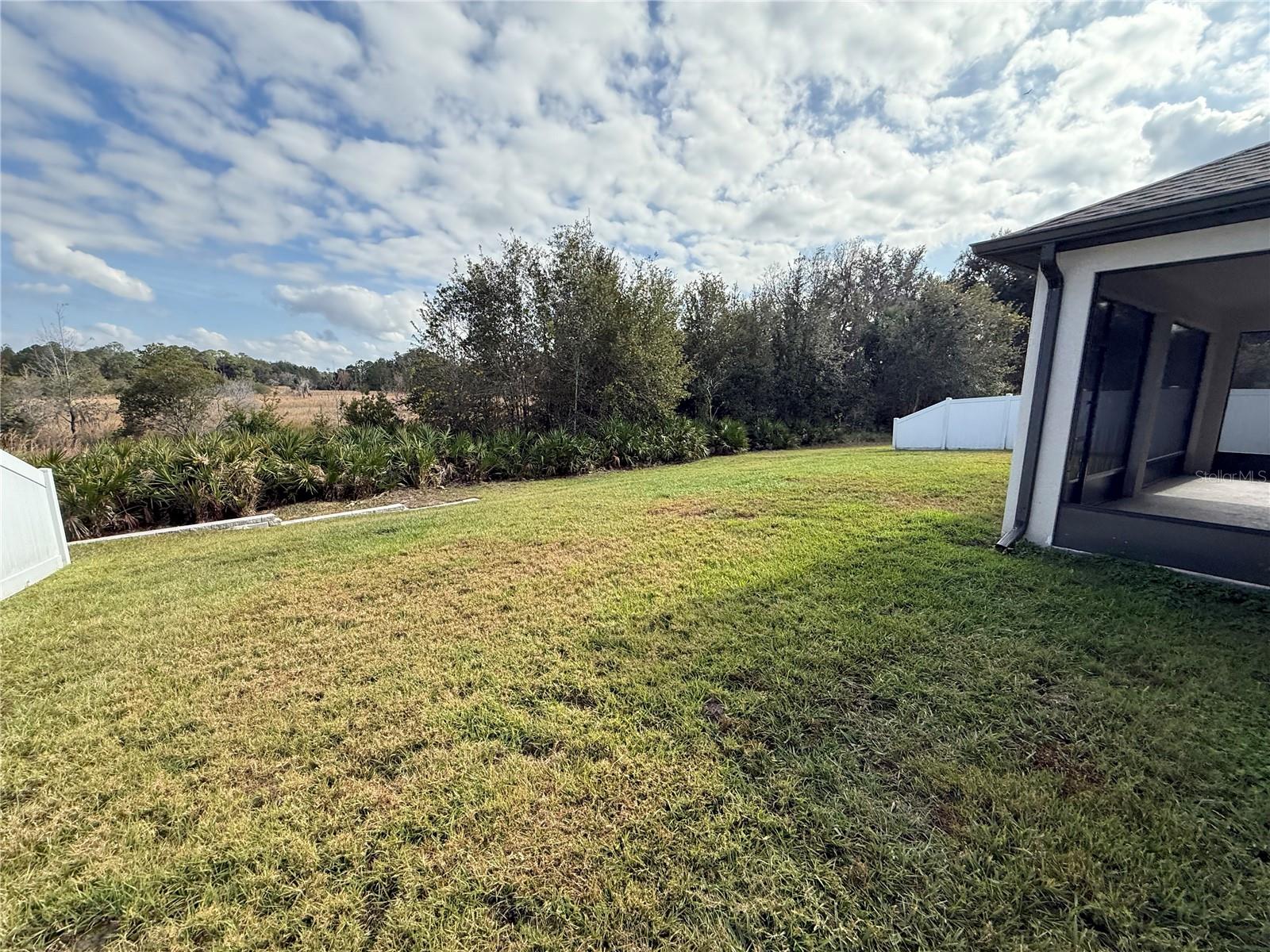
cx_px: 635
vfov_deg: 85.7
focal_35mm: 14
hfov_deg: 102.1
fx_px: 514
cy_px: 476
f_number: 2.2
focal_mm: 2.22
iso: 64
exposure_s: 1/1033
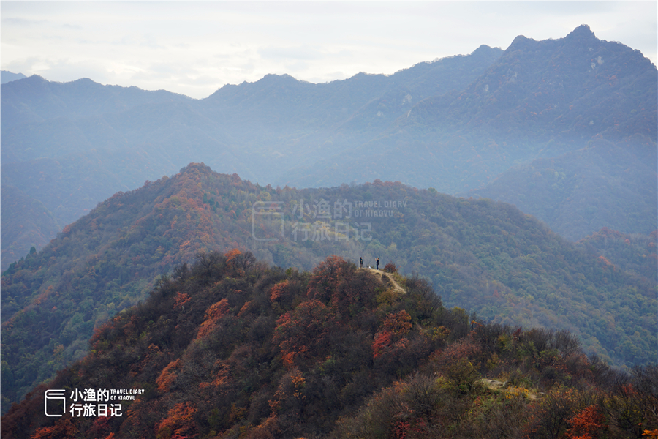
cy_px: 220
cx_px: 329
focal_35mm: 56
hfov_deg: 35.6
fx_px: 1023
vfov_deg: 24.2
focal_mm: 56
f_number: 7.1
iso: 100
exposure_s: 1/60
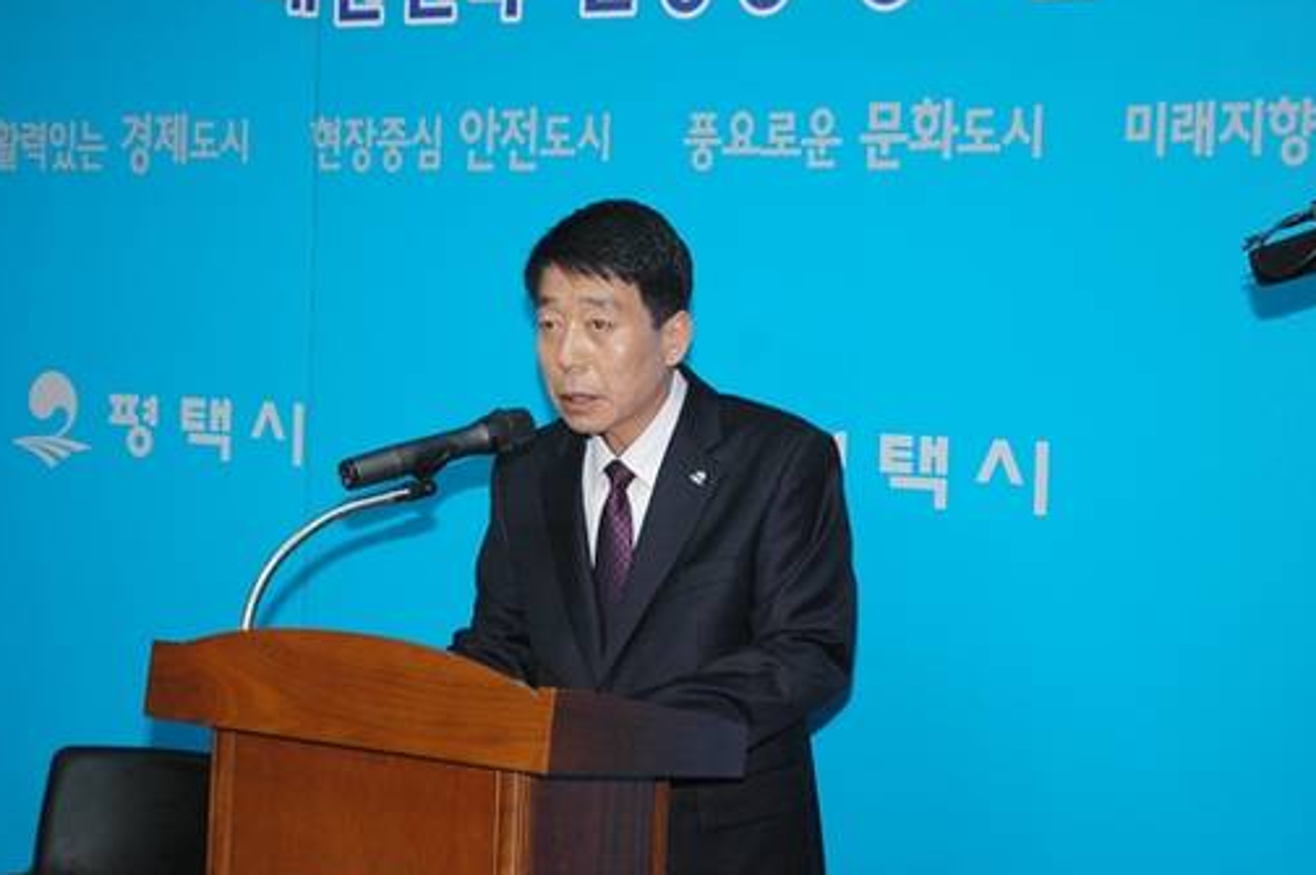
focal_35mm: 76
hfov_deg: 26.7
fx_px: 2775
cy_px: 397
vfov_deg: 17.9
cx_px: 577
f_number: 4.5
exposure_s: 1/160
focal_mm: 44
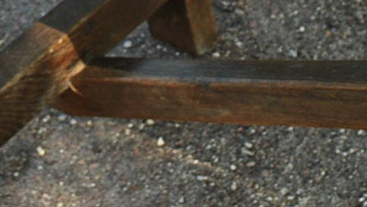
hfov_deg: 13.3
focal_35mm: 162
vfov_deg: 7.4
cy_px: -61
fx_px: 1577
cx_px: 115
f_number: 4
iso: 200
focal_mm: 22
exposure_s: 1/60
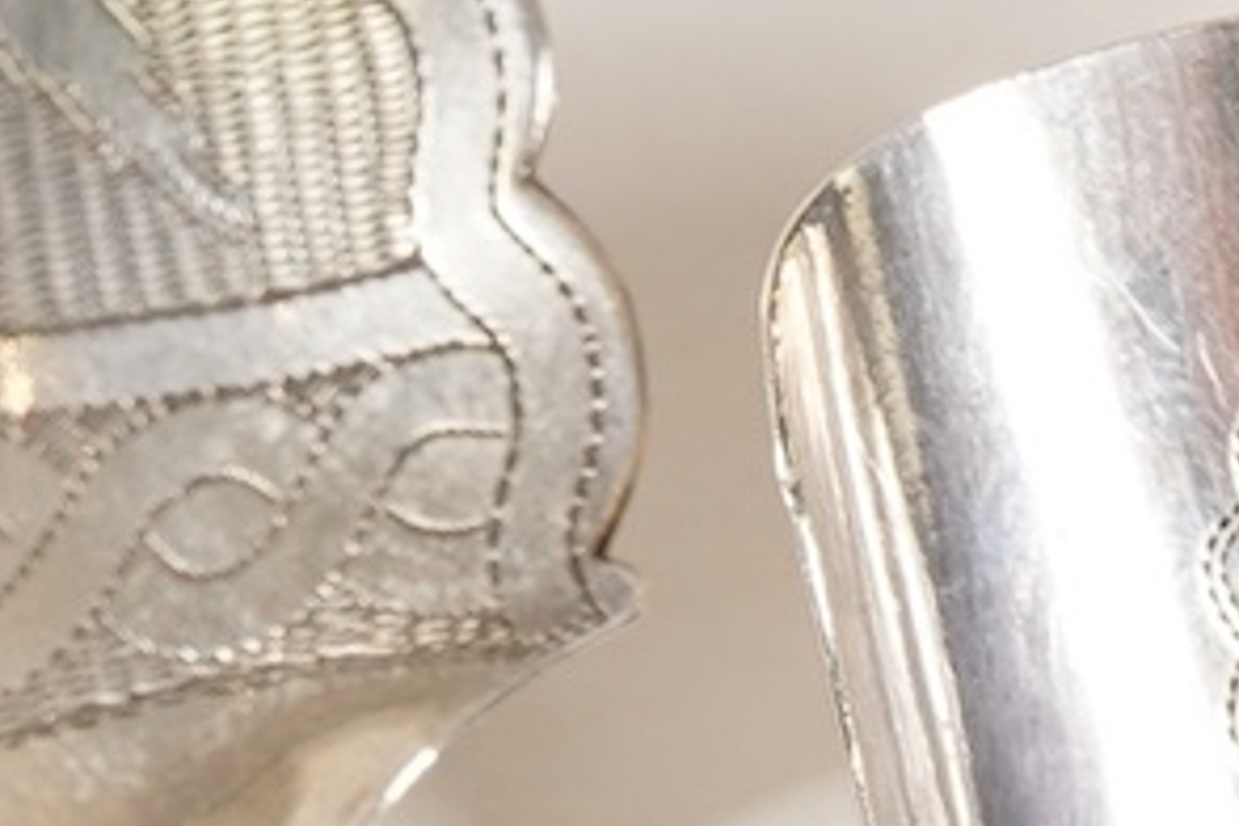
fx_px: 8879
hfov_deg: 8.0
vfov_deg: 5.2
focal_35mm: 258
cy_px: 1608
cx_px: 322
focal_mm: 30
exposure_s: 1/125
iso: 400
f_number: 16
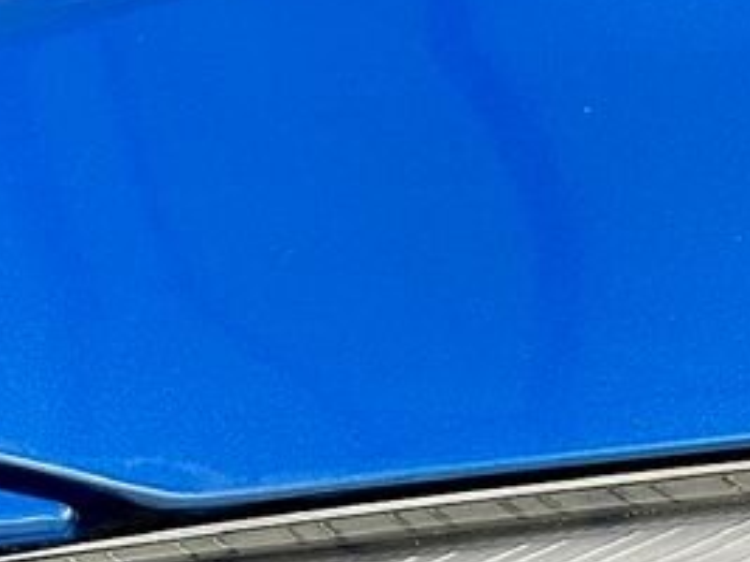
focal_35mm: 117
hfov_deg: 16.8
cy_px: 1000
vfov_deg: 11.7
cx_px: 517
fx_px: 2534
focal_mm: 5.7
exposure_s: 1/50
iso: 250
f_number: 1.5
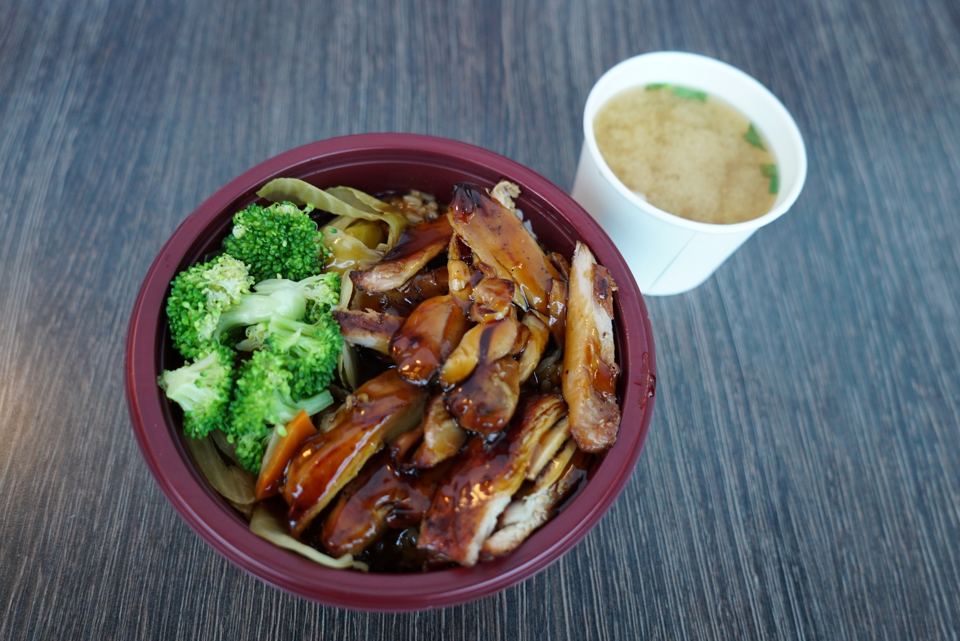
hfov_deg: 63.6
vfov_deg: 45.0
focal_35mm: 29
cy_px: 320
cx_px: 480
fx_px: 774
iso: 1000
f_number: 4
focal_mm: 29
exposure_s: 1/60
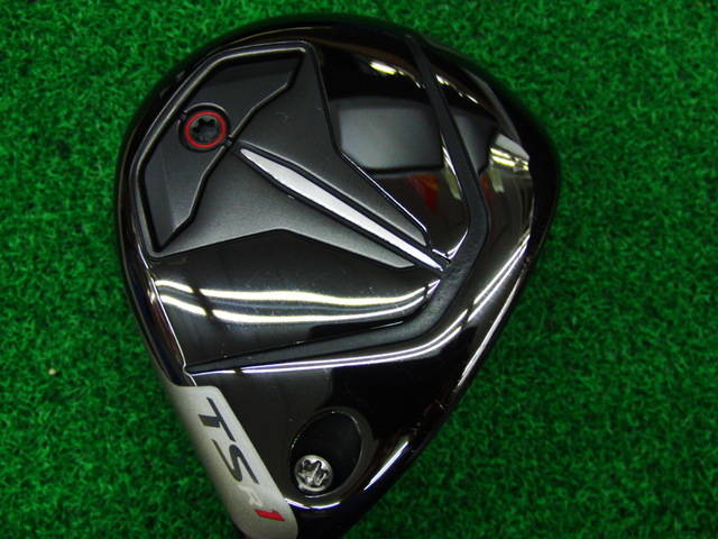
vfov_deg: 38.7
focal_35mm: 37
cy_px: 270
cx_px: 359
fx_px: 767
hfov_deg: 50.1
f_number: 3.6
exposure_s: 1/80
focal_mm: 6.42
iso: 400
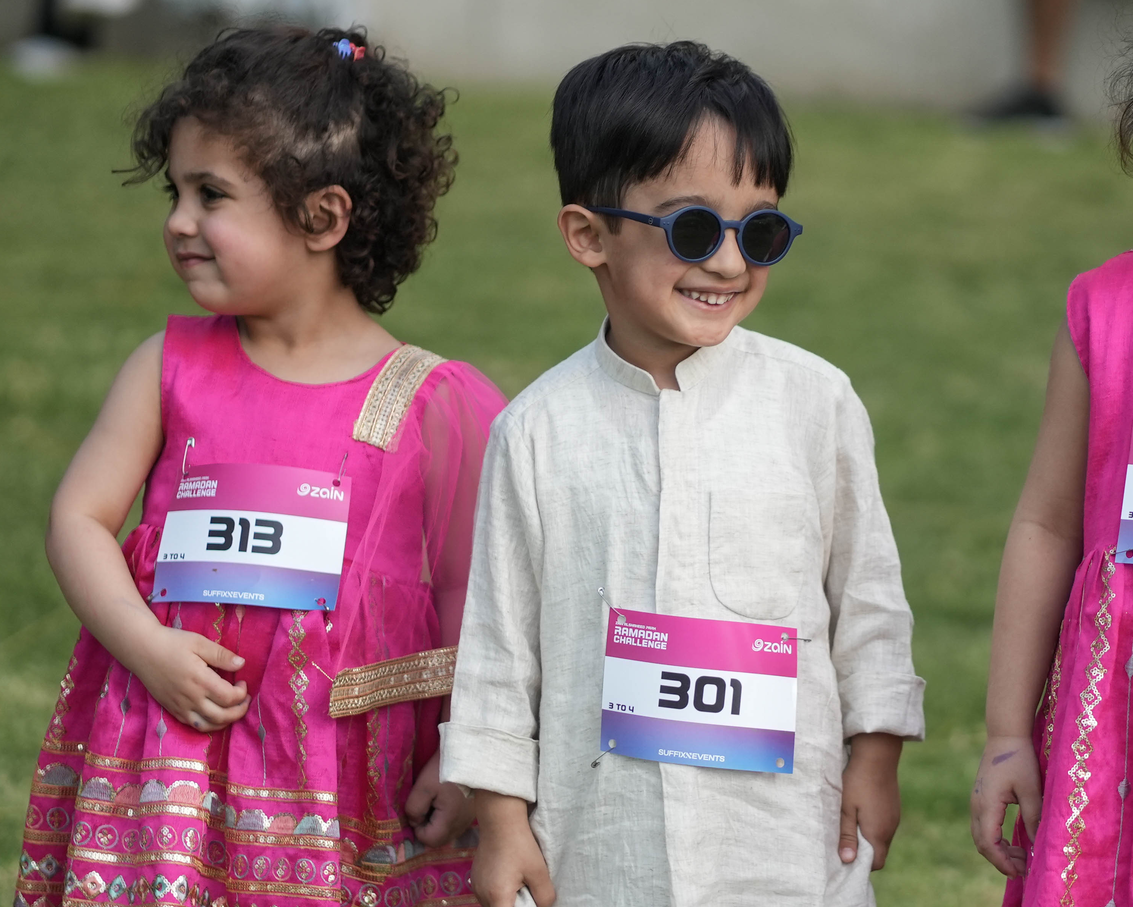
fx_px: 6271
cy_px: 495
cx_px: 775
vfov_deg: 8.3
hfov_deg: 10.3
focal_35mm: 187
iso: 640
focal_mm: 85
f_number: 1.8
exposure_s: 1/1000
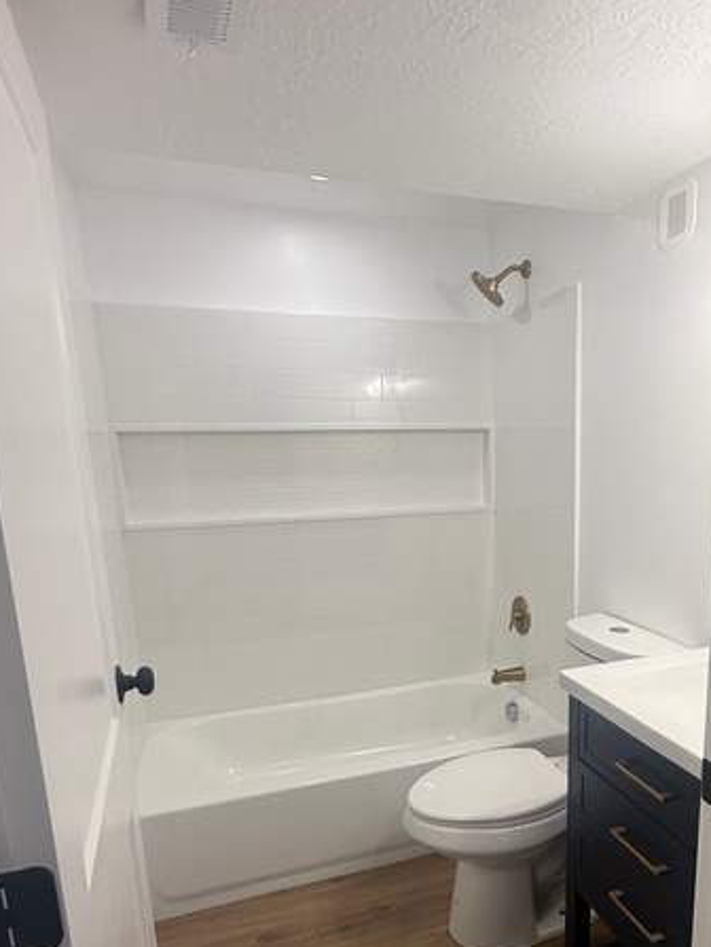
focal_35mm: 24
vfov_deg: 70.5
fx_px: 657
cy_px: 588
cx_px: 463
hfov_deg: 55.8
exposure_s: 1/141
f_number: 2.2
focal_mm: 2.22
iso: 50
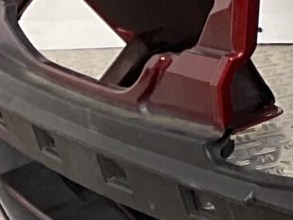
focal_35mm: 202
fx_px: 1710
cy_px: 102
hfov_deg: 7.9
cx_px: 975
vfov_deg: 7.4
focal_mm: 3
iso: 16
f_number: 1.8
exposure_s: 1/126
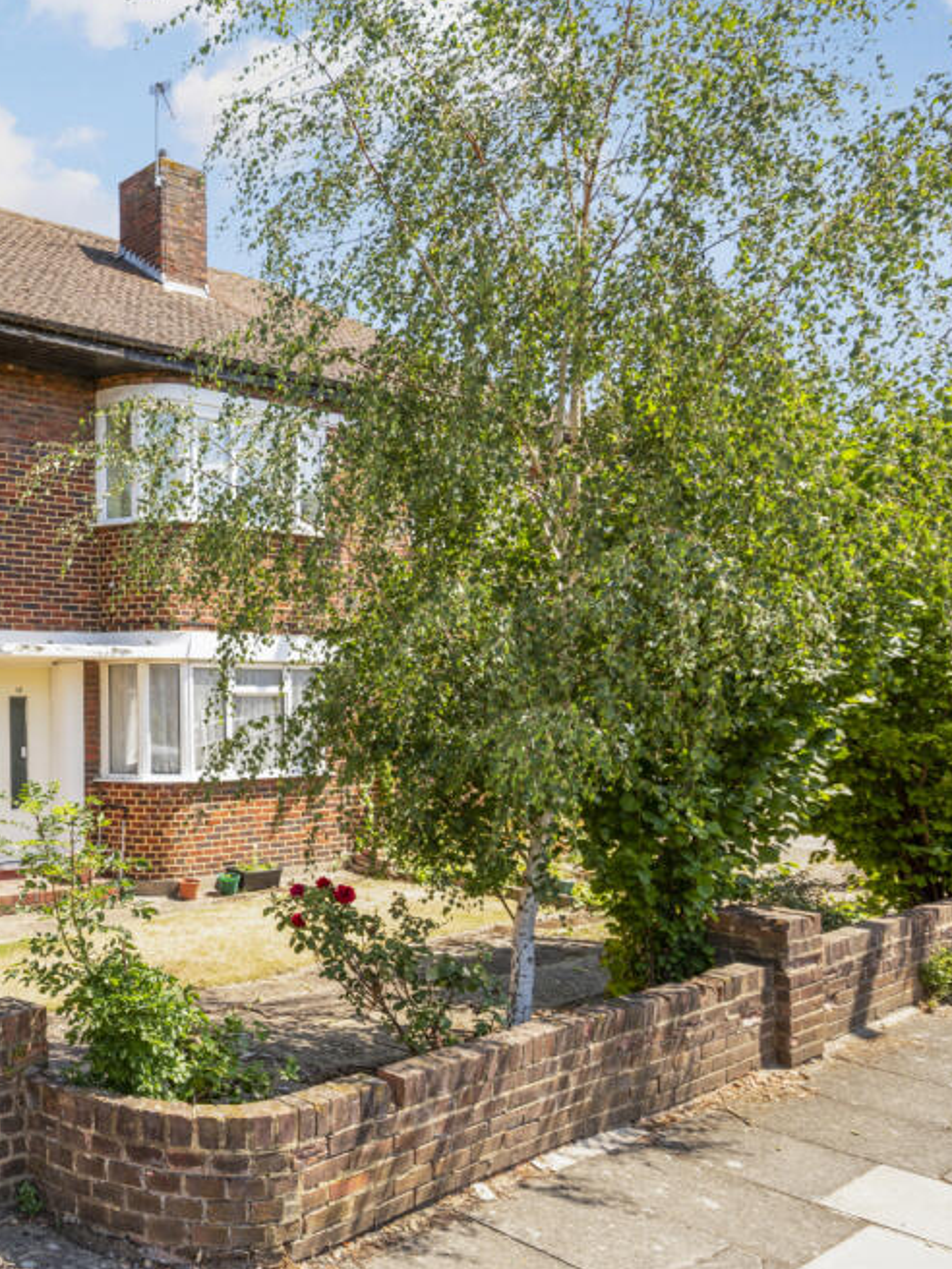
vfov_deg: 69.9
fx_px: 908
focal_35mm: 25
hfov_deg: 48.3
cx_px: 62
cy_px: 632
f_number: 8
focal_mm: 16.5
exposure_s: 1/200
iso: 200
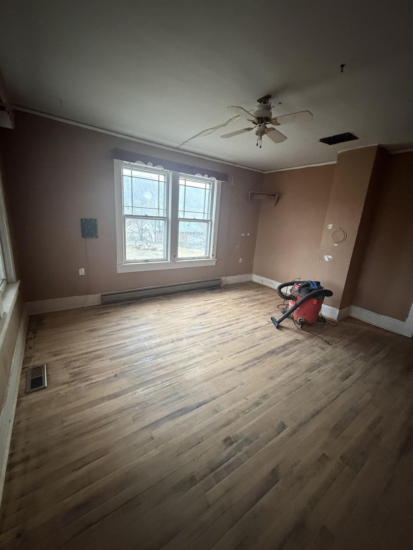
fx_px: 223
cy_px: 275
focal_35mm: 14
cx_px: 206
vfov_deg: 102.1
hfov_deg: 85.7
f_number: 2.2
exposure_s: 1/40
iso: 1000
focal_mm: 2.22
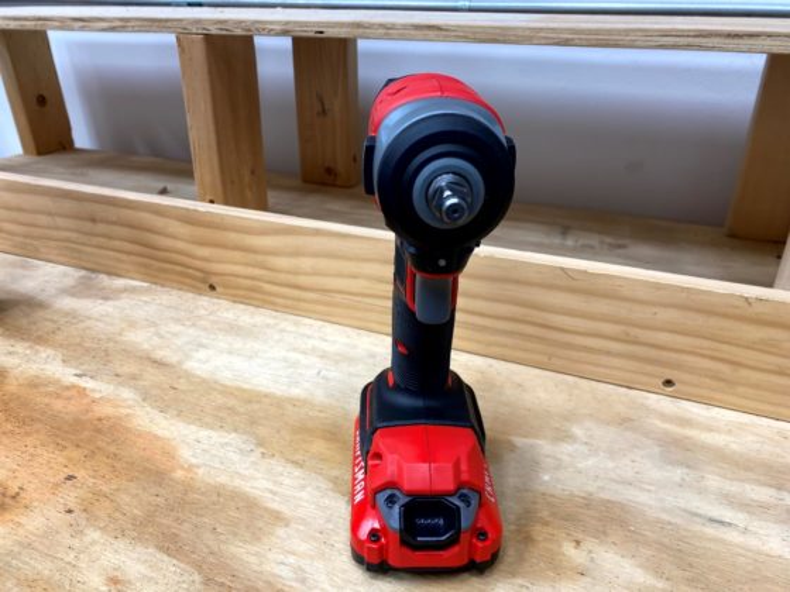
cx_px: 395
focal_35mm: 26
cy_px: 296
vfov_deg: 53.1
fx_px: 593
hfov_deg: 67.3
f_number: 1.8
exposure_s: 1/228
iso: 32
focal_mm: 4.25
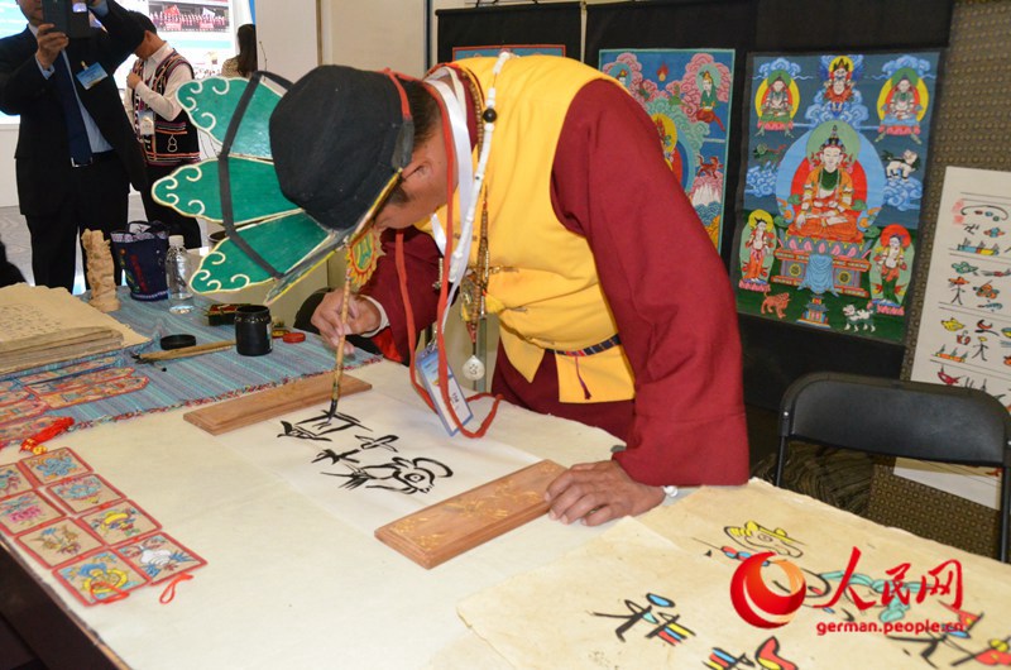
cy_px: 335
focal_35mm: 30
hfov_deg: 62.0
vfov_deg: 43.4
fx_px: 841
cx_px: 506
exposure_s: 1/80
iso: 4000
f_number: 7.1
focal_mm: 20
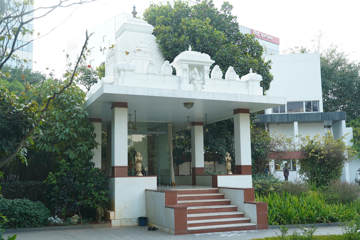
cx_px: 180
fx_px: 380
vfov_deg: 35.0
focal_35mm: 38
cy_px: 120
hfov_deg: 50.7
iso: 125
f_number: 4.5
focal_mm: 38
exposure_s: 1/160
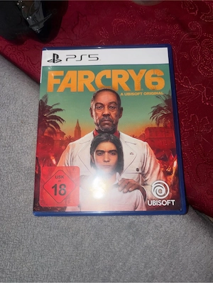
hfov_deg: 53.1
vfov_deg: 67.3
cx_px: 106
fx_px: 213
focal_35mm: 26
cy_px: 142
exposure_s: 1/15
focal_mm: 5.96
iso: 32
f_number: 1.6
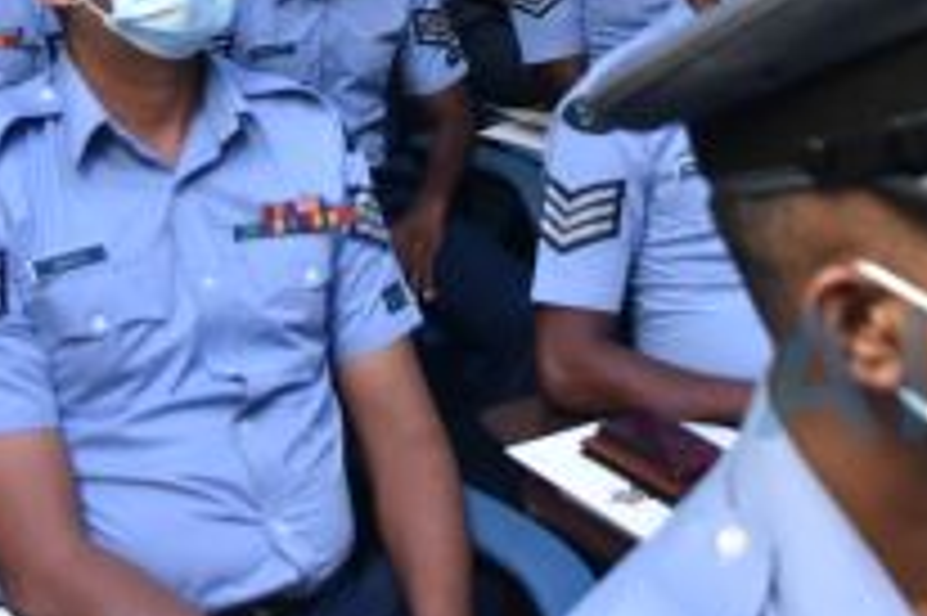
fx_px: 1801
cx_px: 446
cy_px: -261
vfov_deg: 17.7
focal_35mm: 70
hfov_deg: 28.9
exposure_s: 1/100
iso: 3200
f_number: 5
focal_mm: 24
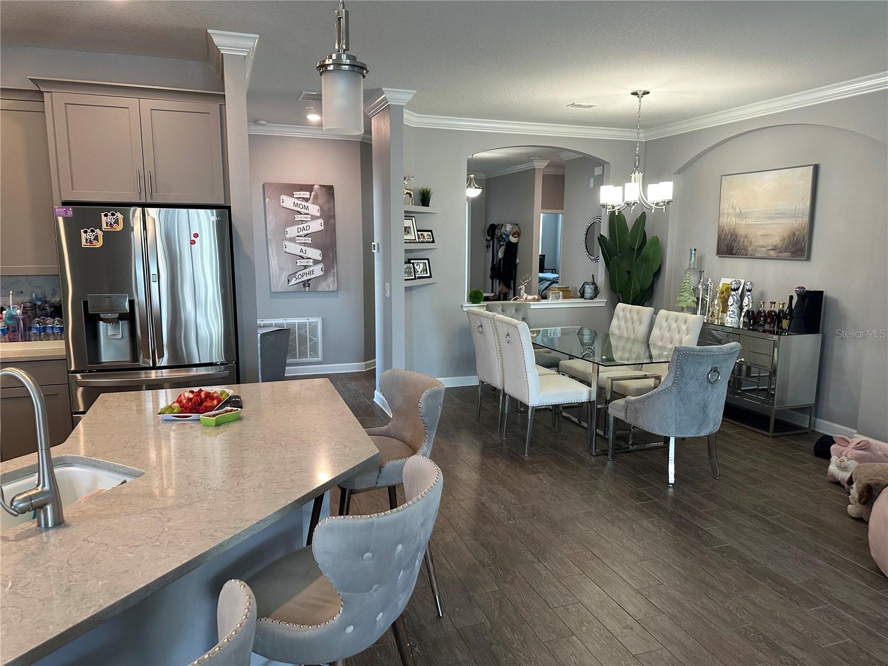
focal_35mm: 24
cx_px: 444
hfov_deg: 71.6
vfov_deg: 56.8
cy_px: 333
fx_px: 616
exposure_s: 1/60
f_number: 1.78
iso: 160
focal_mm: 6.86
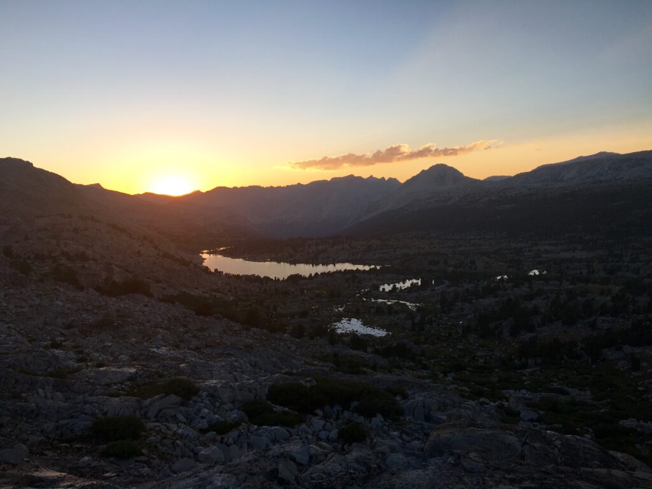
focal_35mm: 29
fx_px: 546
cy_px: 244
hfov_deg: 61.7
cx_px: 326
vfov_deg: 48.2
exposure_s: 1/333
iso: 25
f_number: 2.2
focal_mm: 4.15
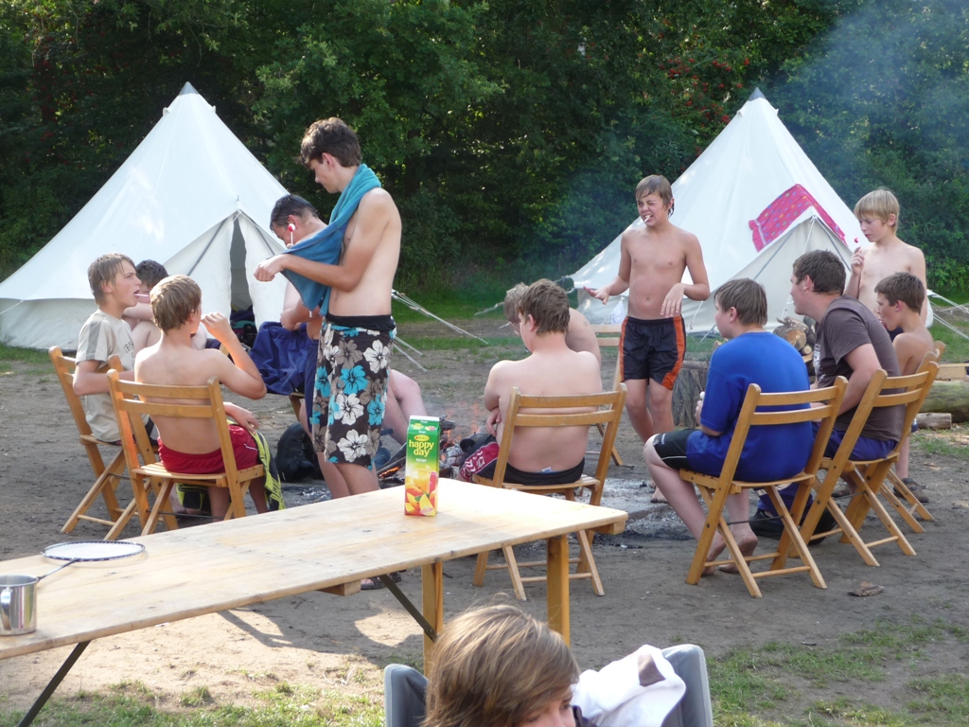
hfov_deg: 27.0
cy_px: 364
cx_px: 484
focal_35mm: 72
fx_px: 2015
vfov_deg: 20.4
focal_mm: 12.2
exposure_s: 1/100
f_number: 4.6
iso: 100
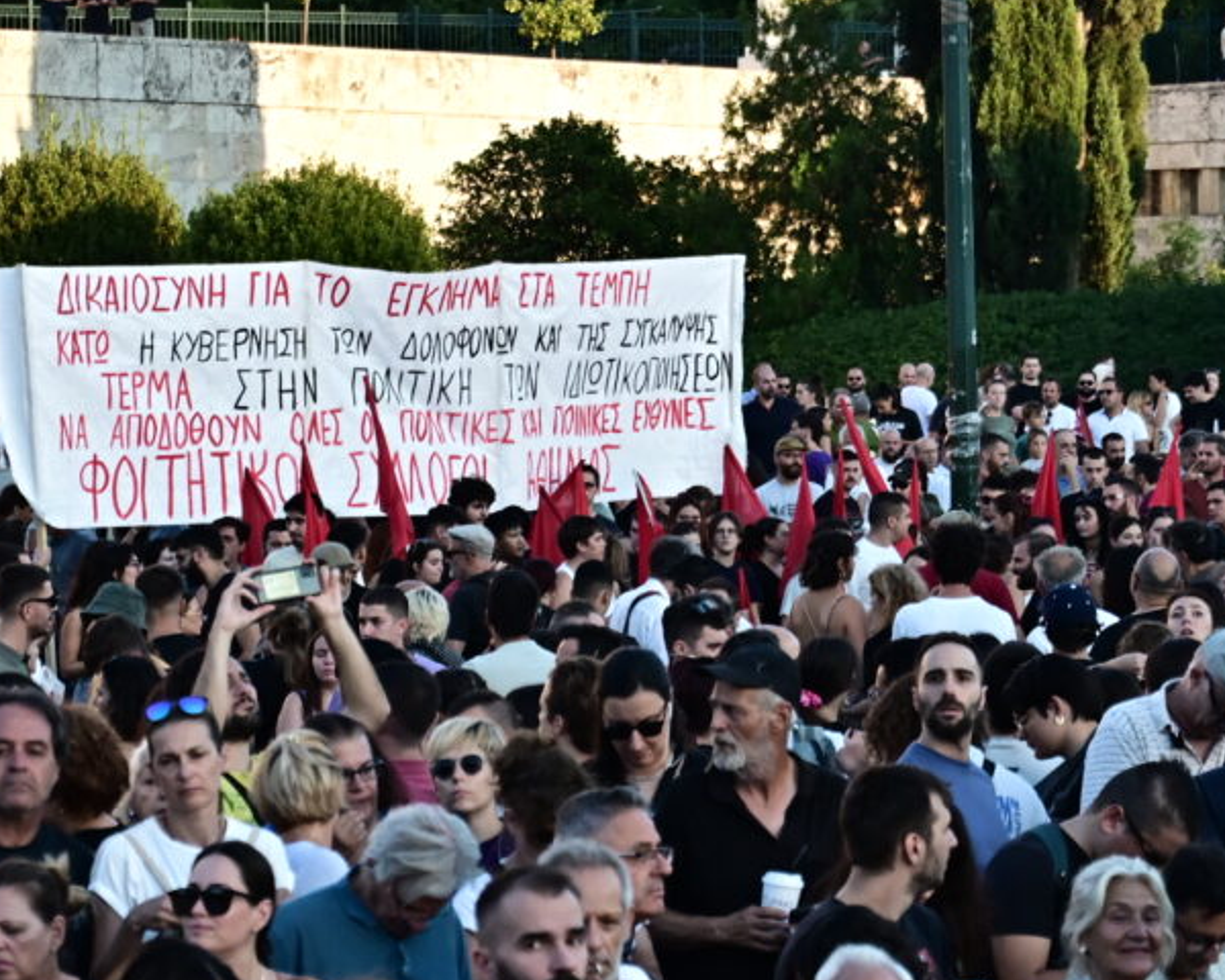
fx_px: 5511
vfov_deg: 10.1
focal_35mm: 152
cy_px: 727
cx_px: 423
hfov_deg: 12.7
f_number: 4
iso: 1000
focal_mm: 54
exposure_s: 1/1250
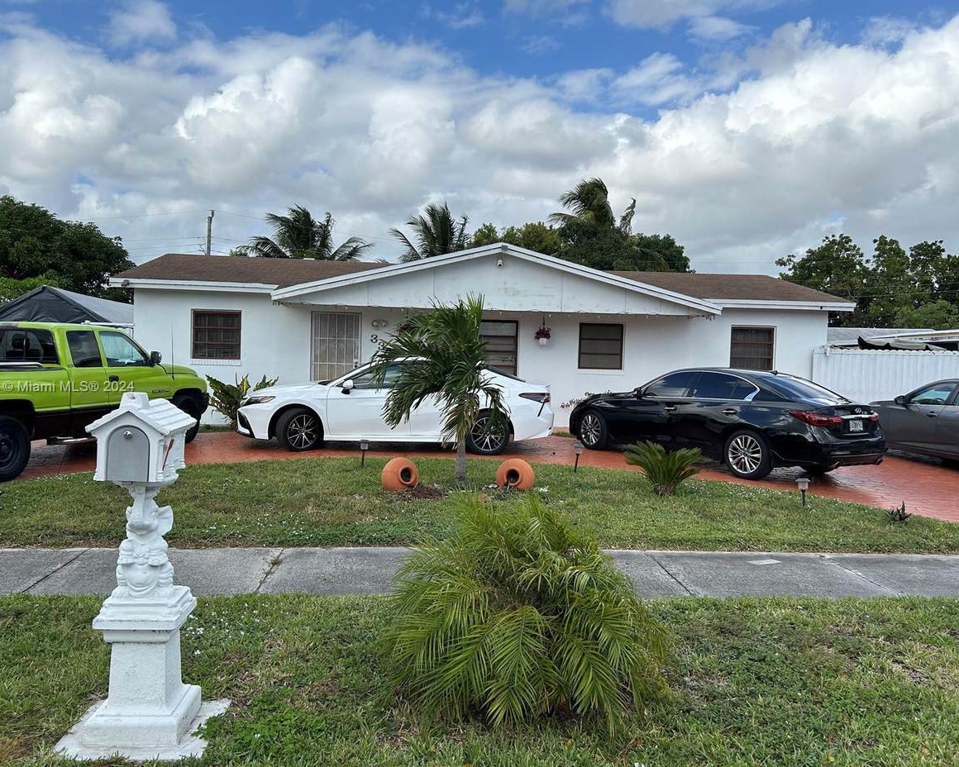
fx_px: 795
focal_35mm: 28
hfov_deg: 62.2
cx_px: 452
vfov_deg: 51.5
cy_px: 388
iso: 50
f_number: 1.5
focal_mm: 5.7
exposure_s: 1/3704
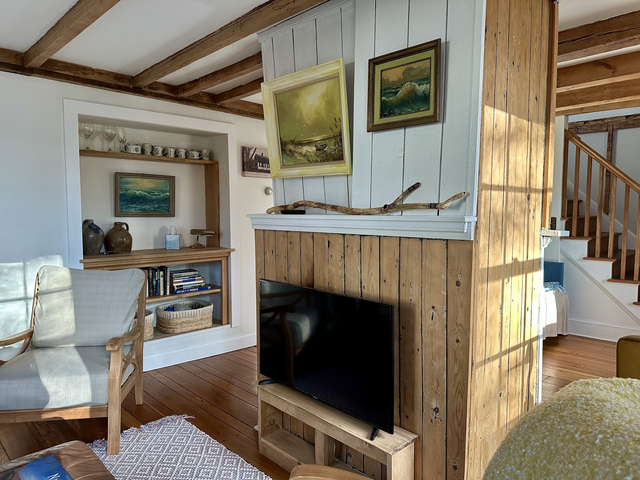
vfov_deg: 56.8
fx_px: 444
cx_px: 320
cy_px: 240
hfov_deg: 71.6
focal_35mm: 24
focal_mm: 6.86
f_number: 1.78
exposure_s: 1/114
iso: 250
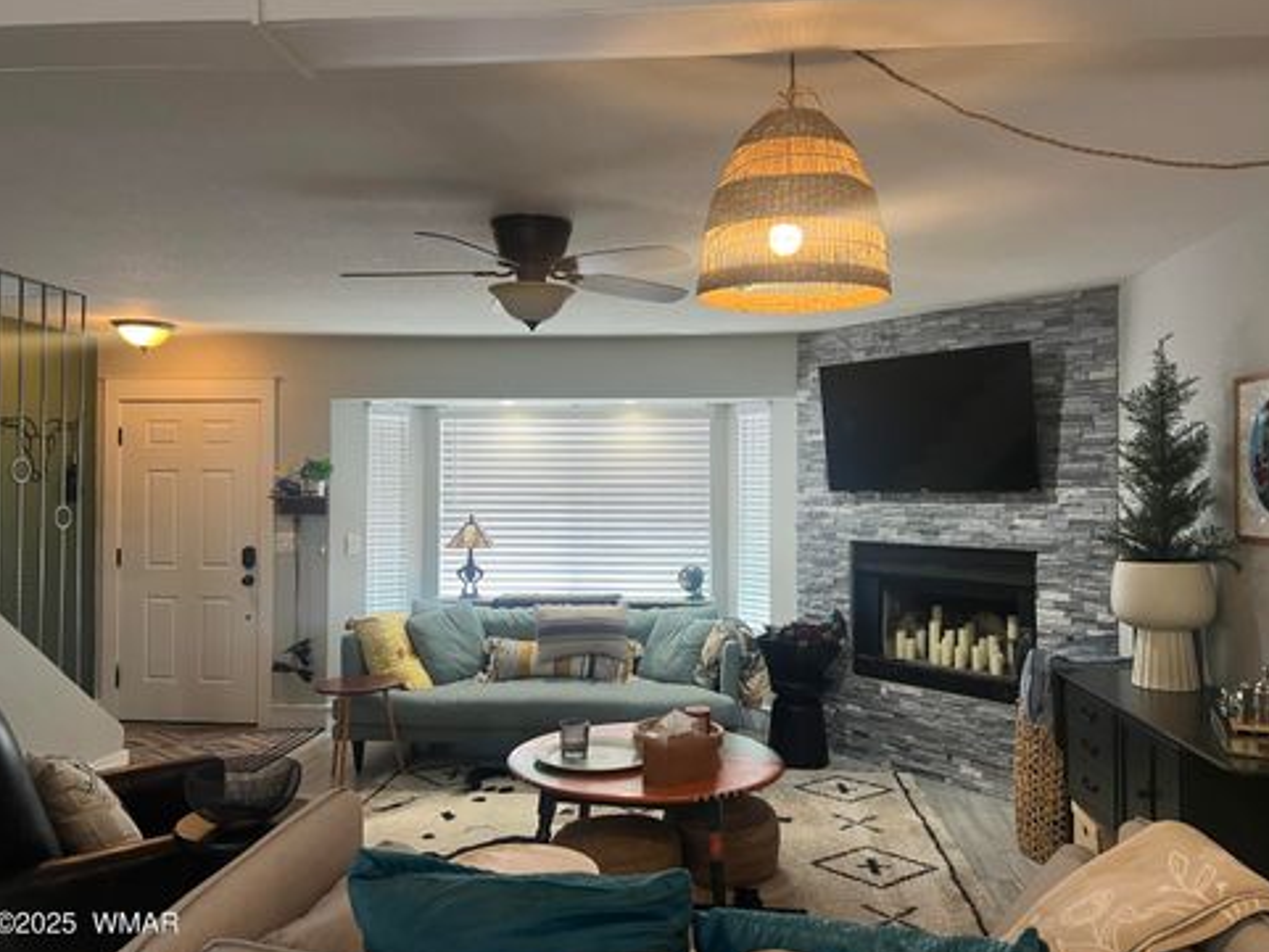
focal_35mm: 27
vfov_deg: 51.4
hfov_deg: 65.3
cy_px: 473
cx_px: 652
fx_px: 990
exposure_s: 1/60
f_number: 1.5
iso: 80
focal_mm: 5.7
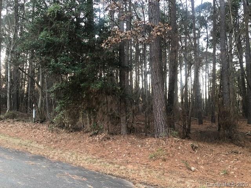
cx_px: 126
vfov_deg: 49.7
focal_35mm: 28
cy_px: 94
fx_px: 203
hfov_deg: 63.4
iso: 64
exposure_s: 1/16
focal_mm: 4
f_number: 1.8
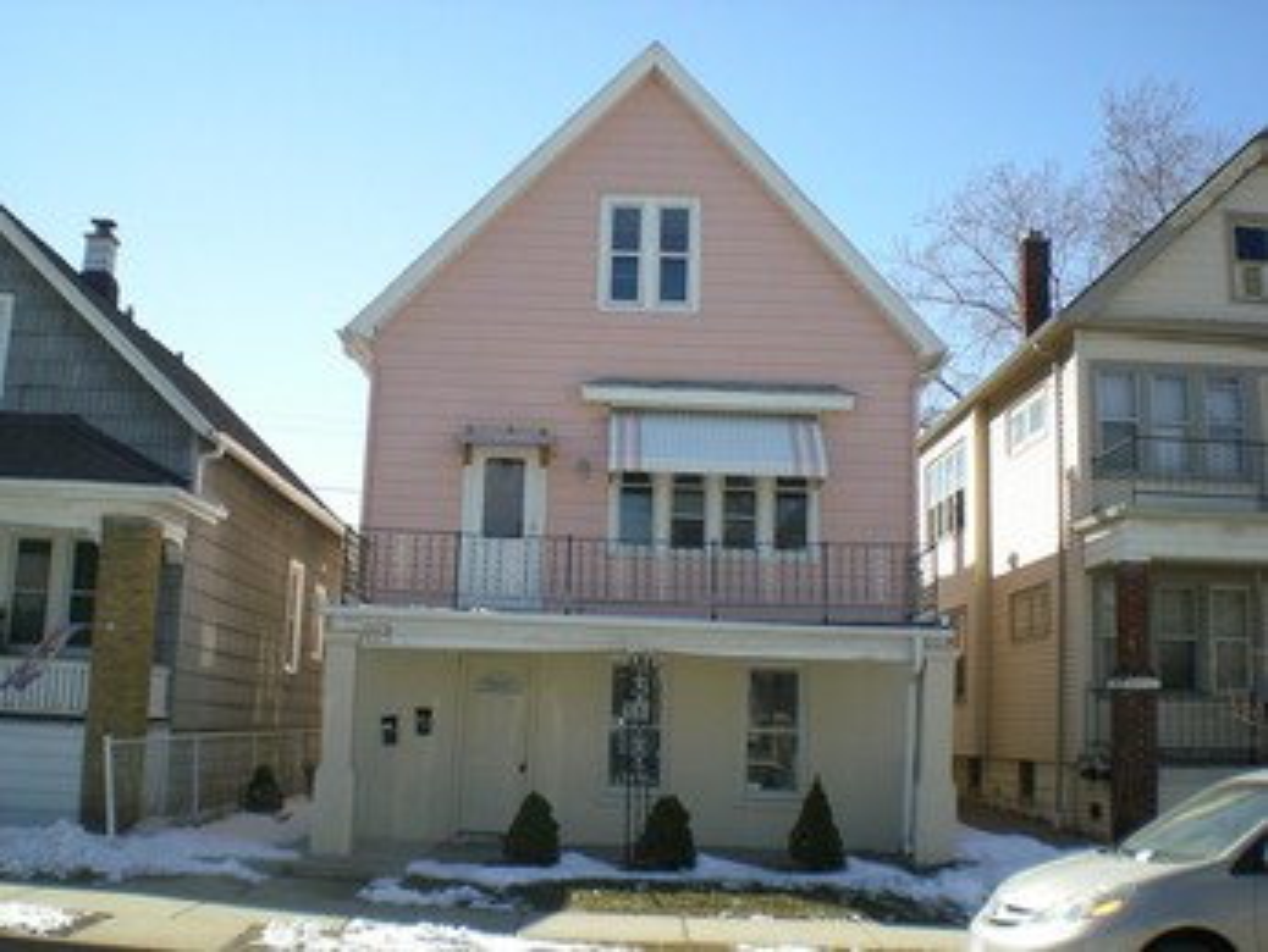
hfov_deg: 48.9
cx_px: 634
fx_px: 1393
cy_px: 476
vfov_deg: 37.8
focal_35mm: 38
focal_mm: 6.3
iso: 77
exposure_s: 1/366
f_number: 4.6
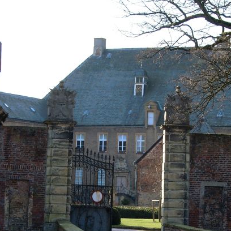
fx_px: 1178
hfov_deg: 11.2
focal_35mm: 156
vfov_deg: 11.2
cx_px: 147
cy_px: 143
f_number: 4
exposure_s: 1/174
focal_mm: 18.7
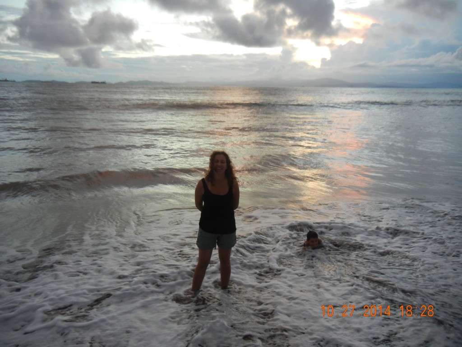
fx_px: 400
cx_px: 231
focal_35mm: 30
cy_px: 174
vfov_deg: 46.8
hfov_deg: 60.0
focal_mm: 5.4
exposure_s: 1/47.4
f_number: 3.5
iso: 400
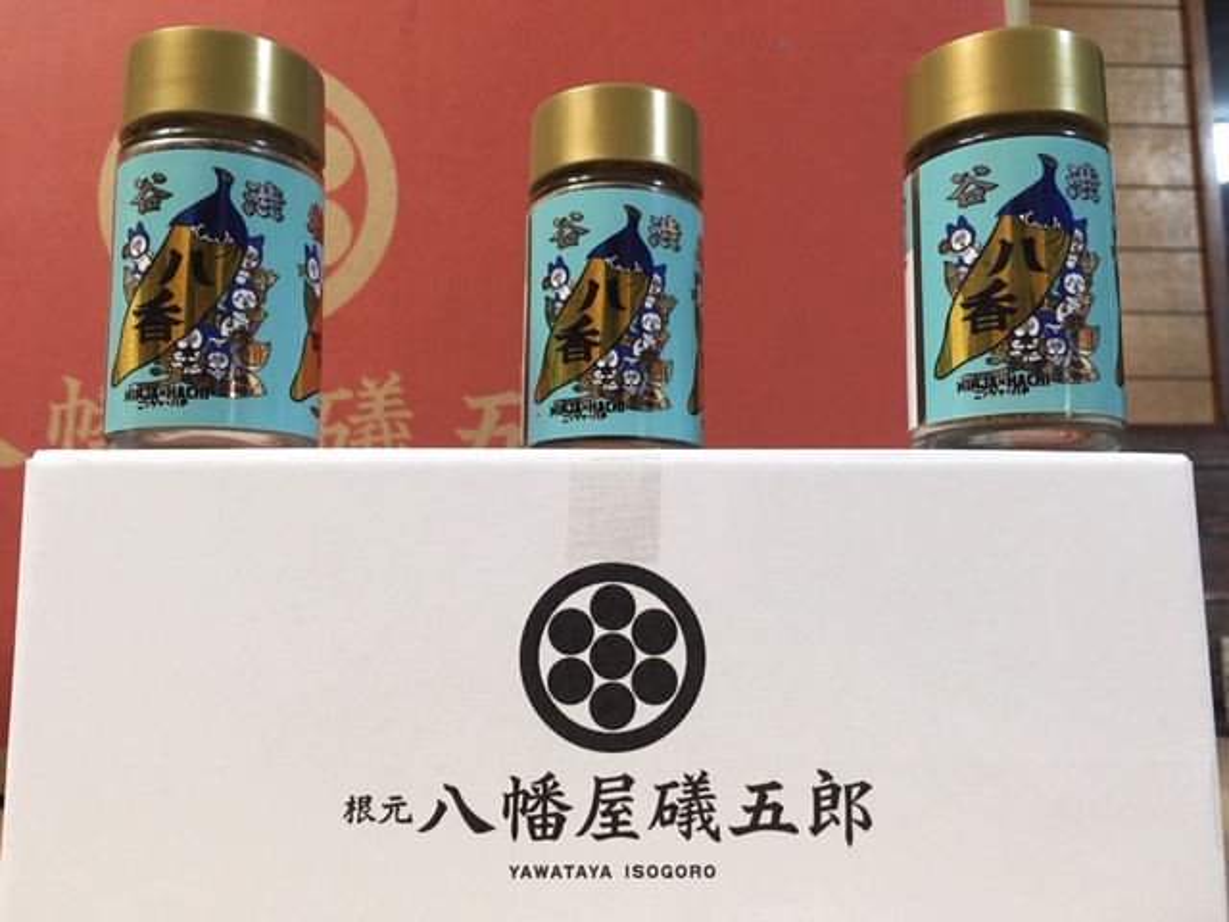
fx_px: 1030
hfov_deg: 61.7
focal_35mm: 29
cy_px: 461
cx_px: 614
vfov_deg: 48.2
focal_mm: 4.15
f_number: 2.2
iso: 125
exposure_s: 1/30
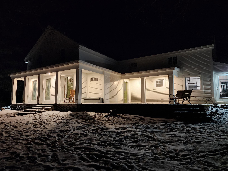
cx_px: 105
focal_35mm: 25
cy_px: 87
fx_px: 165
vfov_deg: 54.9
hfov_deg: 69.3
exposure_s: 1/24
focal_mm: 6.4
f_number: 1.8
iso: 500
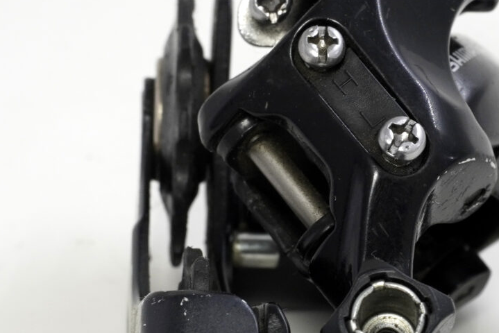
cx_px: 264
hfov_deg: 16.7
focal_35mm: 123
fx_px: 1702
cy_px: 195
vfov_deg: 11.2
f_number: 9
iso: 250
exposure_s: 1/5
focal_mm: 23
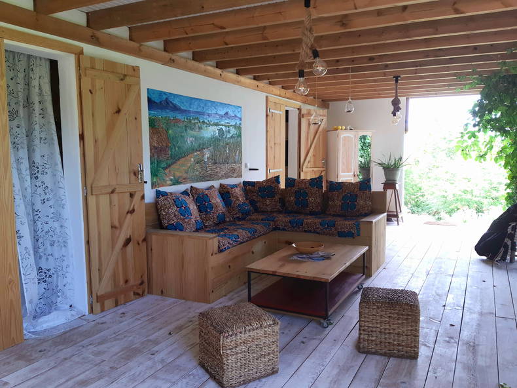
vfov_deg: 53.0
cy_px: 194
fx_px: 388
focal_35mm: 26
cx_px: 258
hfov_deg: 67.3
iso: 50
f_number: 1.7
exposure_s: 1/100
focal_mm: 3.92
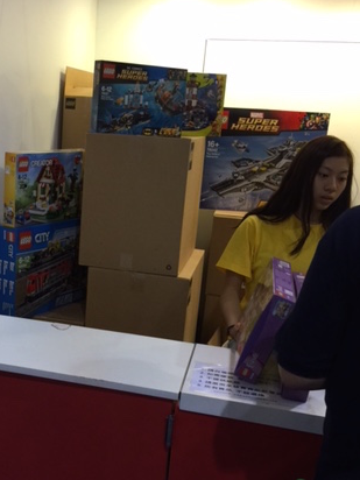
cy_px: 284
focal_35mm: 45
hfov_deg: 31.6
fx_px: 624
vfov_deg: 41.9
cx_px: 86
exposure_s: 1/30
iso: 50
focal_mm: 4.15
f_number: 2.2
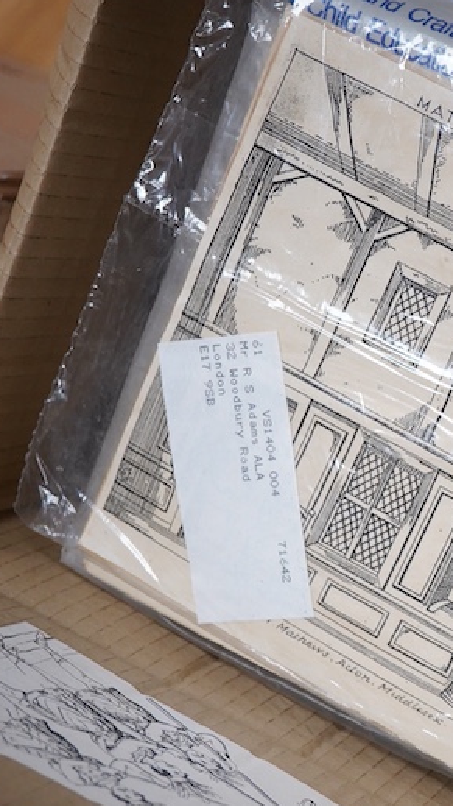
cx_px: 602
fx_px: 1750
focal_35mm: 82
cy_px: 446
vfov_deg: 25.9
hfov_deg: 14.1
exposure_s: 1/160
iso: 1250
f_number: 5.6
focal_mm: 30
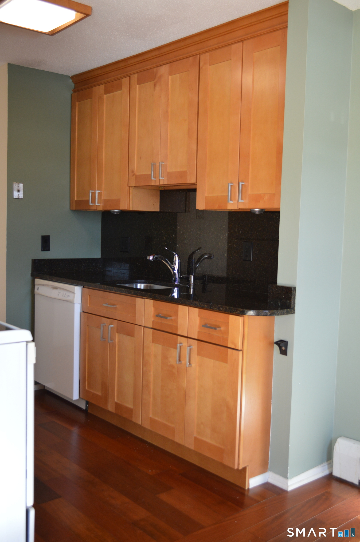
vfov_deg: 53.2
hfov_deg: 36.8
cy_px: 271
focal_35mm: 36
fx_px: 541
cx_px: 180
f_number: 4.5
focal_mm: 24
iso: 400
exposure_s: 1/80
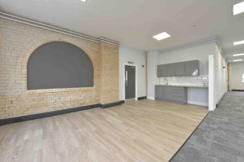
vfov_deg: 81.2
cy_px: 81
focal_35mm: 14
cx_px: 122
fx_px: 95
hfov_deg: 104.3
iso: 100
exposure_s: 1/2
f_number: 8
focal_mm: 14
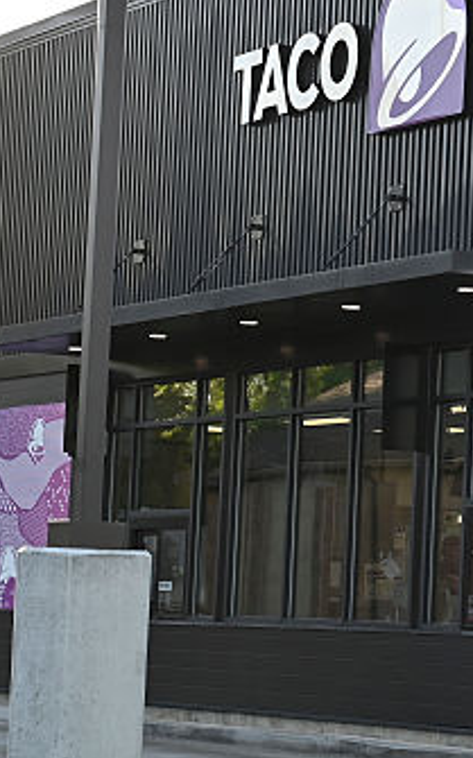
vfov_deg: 15.3
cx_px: 733
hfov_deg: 9.3
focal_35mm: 137
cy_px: 388
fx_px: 2829
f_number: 8
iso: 200
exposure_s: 1/80
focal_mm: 44
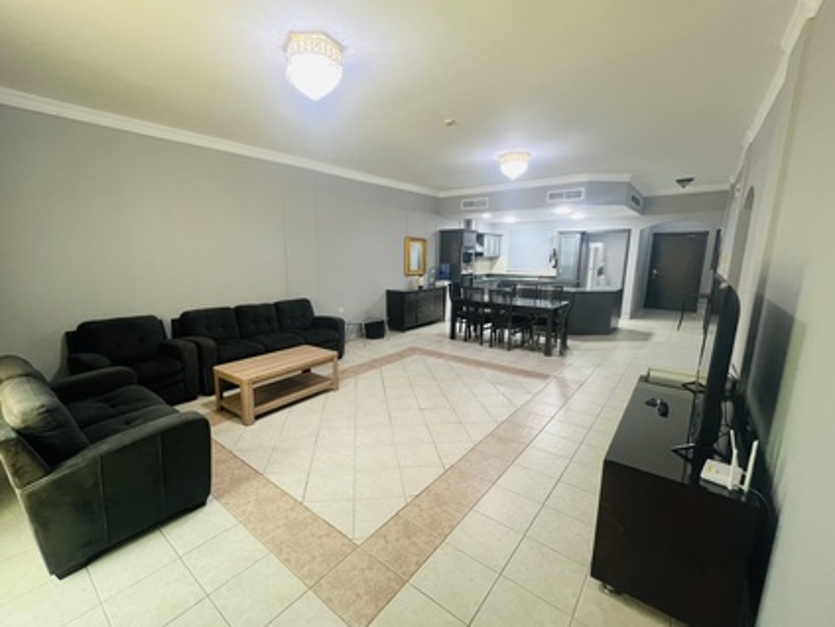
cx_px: 387
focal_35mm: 14
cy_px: 318
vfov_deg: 85.7
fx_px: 338
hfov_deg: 101.9
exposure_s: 1/50
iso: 160
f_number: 1.8
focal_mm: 1.57
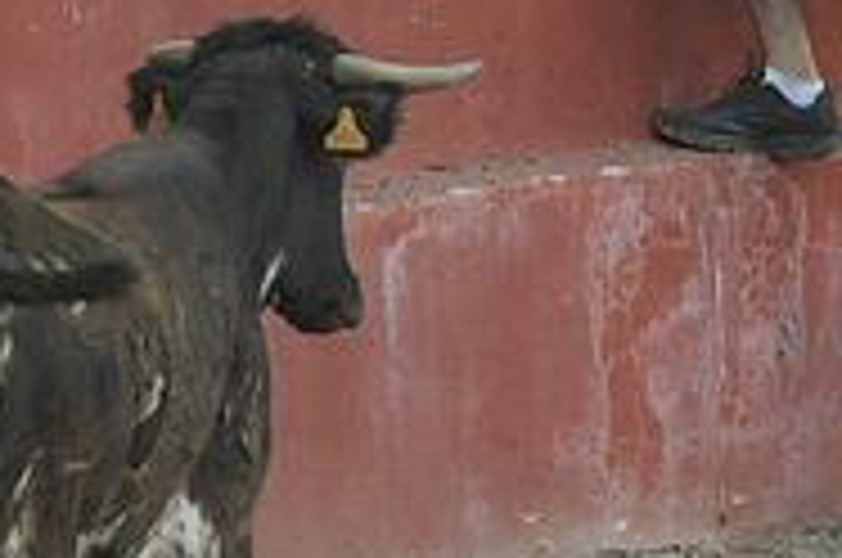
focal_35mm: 681
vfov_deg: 2.0
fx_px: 15900
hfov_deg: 3.0
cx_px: 234
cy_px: -389
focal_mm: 100
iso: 1000
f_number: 5
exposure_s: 1/320
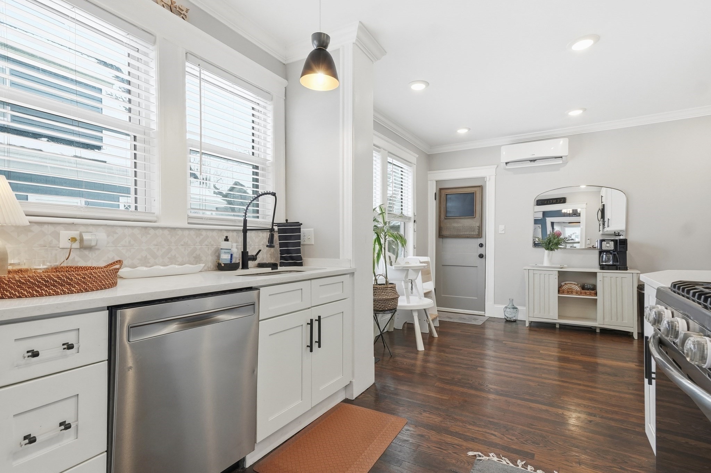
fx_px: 326
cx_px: 356
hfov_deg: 95.0
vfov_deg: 72.0
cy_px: 236
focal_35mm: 16
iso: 800
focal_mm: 11
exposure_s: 1/640
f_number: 7.1
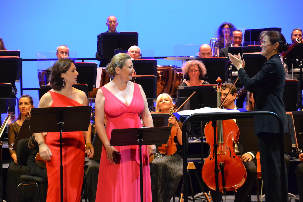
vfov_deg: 8.2
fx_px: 1414
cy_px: 101
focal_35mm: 168
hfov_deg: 12.2
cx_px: 152
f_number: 5.6
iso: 3200
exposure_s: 1/60
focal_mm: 112
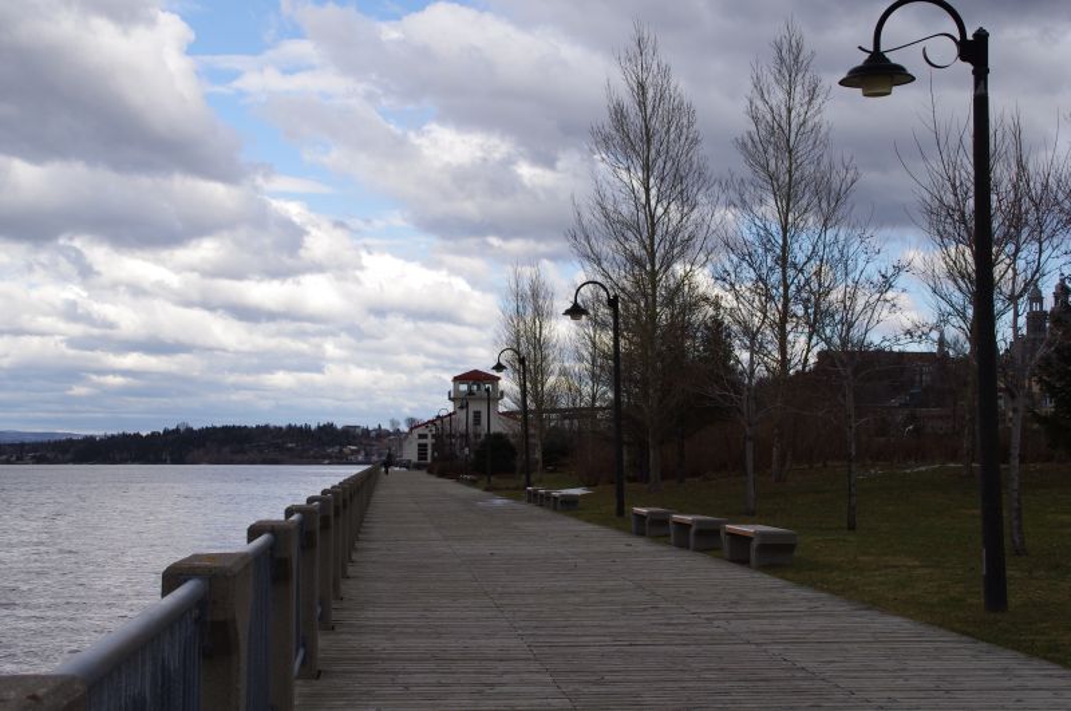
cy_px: 356
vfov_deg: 22.6
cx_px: 536
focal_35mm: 60
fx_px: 1782
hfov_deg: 33.4
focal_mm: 40
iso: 200
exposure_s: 1/200
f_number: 13
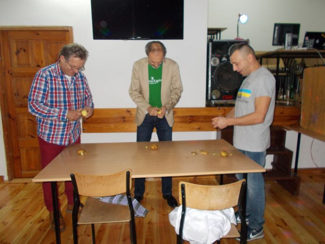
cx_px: 162
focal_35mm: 26
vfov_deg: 53.1
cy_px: 122
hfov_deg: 67.3
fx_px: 244
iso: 220
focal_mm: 4.6
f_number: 3.2
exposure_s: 1/25
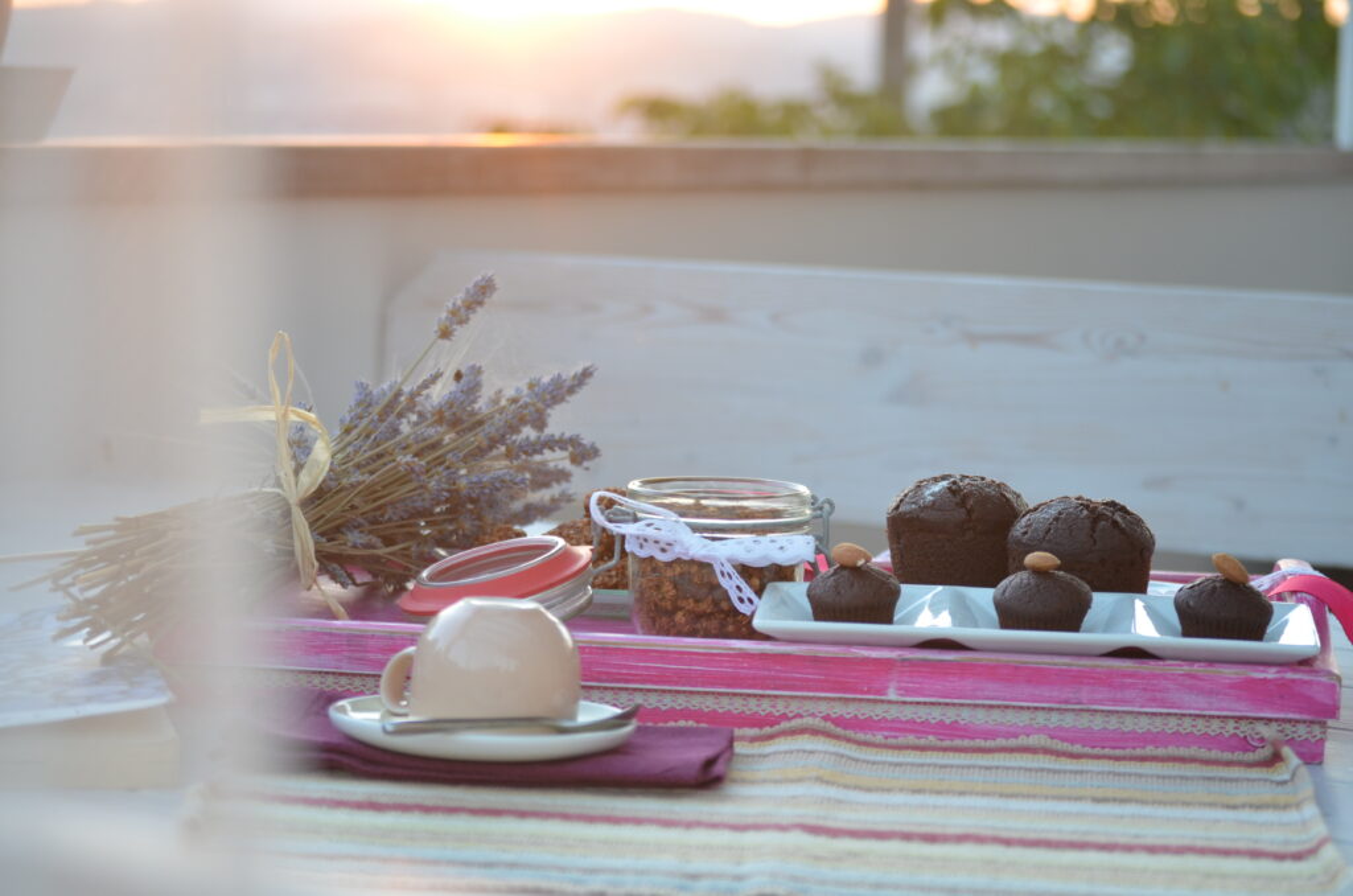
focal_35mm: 82
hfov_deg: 24.7
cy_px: 448
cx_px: 676
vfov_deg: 16.5
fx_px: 3094
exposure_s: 1/80
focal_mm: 55
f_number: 4.5
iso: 400
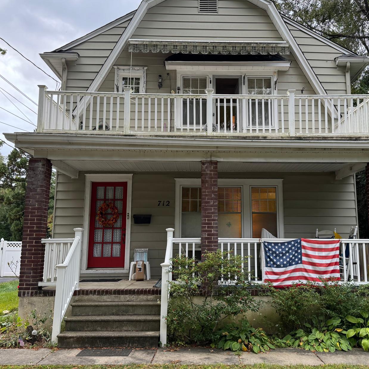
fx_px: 422
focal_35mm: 35
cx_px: 214
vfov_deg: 47.2
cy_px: 179
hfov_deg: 47.0
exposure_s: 1/121
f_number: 1.78
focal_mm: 6.76
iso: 125
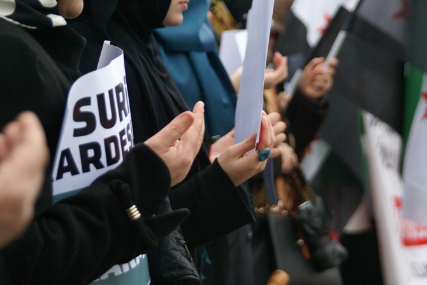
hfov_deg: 17.0
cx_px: 214
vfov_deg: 11.4
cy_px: 142
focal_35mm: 120
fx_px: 1425
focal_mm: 80
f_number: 5
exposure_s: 1/80
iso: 400
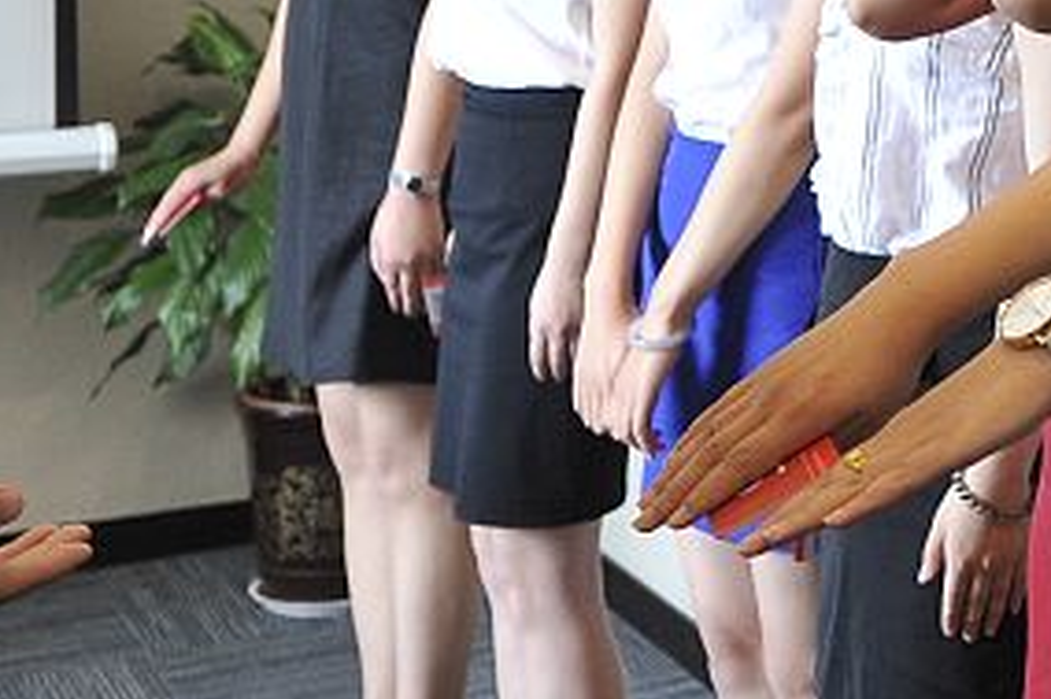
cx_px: 1384
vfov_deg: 14.1
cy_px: -189
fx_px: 2713
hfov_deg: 20.0
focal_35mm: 93
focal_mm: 22
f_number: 2.8
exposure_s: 1/200
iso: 2000
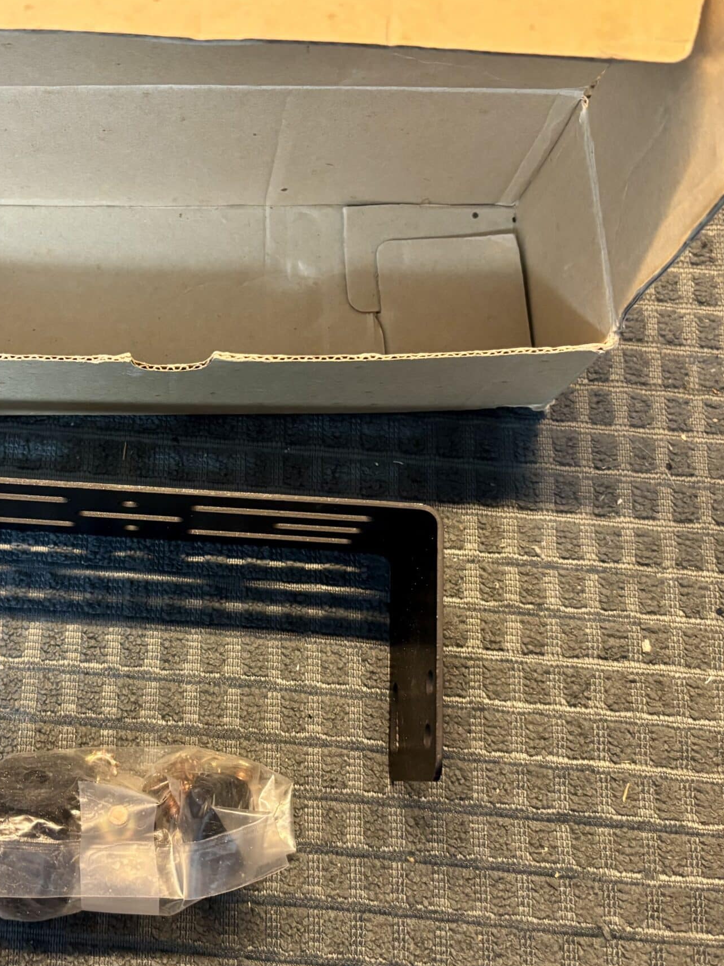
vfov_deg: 47.8
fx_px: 1088
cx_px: 140
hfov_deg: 35.6
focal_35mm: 39
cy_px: 458
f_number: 1.6
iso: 400
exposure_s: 1/40
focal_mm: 5.96
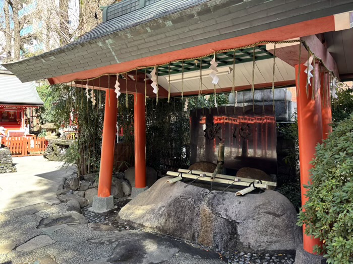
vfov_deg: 53.1
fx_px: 265
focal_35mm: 26
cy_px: 132
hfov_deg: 67.3
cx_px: 176
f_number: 1.6
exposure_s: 1/121
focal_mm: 5.96
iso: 40
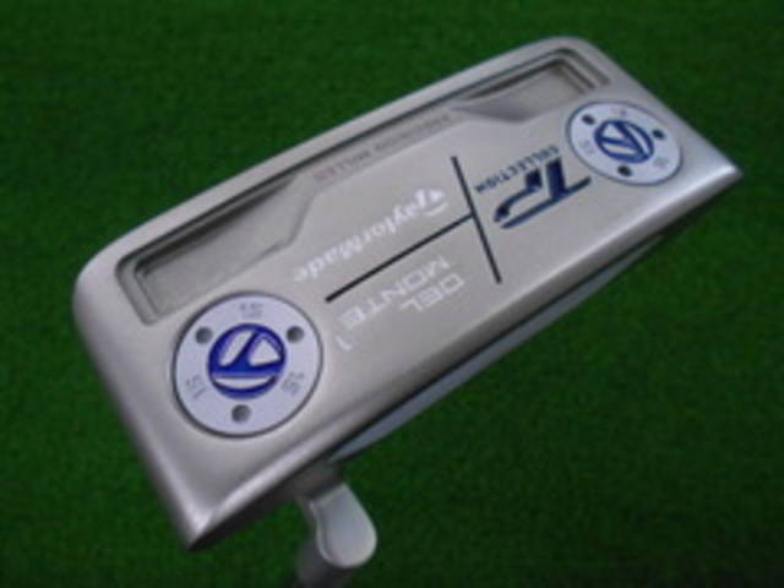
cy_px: 294
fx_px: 589
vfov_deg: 53.1
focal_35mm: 26
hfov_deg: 67.3
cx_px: 392
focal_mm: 4.6
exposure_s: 1/250
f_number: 3.2
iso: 720
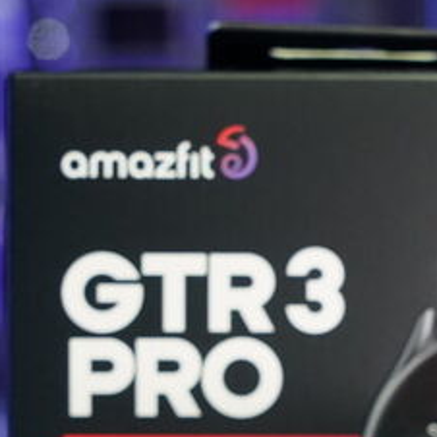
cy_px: 454
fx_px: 2585
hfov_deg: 9.6
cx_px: 500
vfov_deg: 9.6
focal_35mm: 181
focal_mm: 58
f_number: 7.1
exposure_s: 1/160
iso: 3200
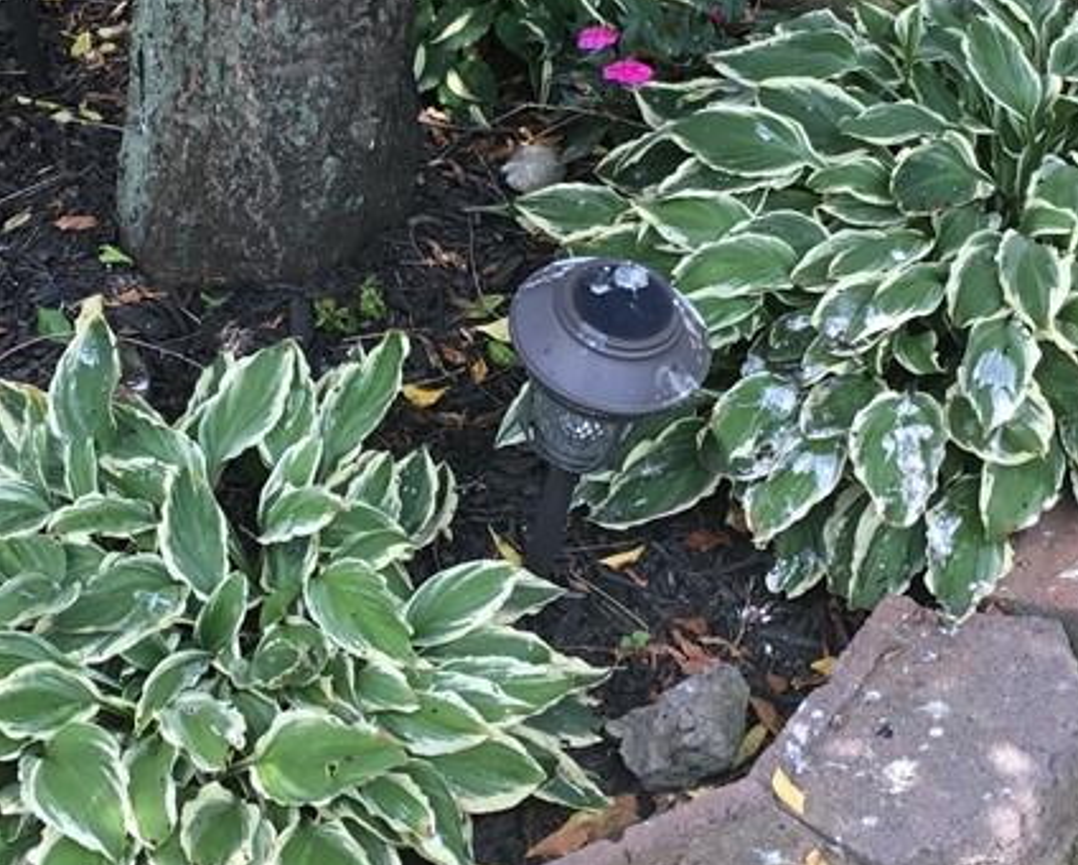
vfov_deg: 20.9
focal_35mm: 73
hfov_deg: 25.9
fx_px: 2331
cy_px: 267
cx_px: 364
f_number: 2.4
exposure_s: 1/176
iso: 25
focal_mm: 3.3
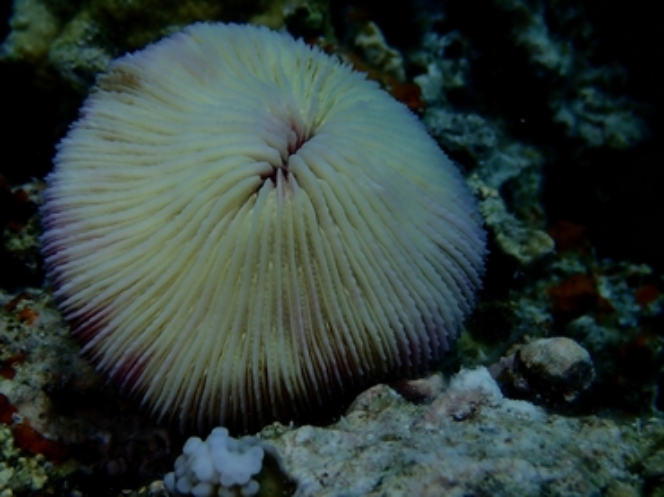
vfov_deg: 31.5
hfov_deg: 41.3
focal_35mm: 46
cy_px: 248
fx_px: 882
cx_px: 332
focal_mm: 8.41
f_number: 4.5
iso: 100
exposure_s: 1/1000
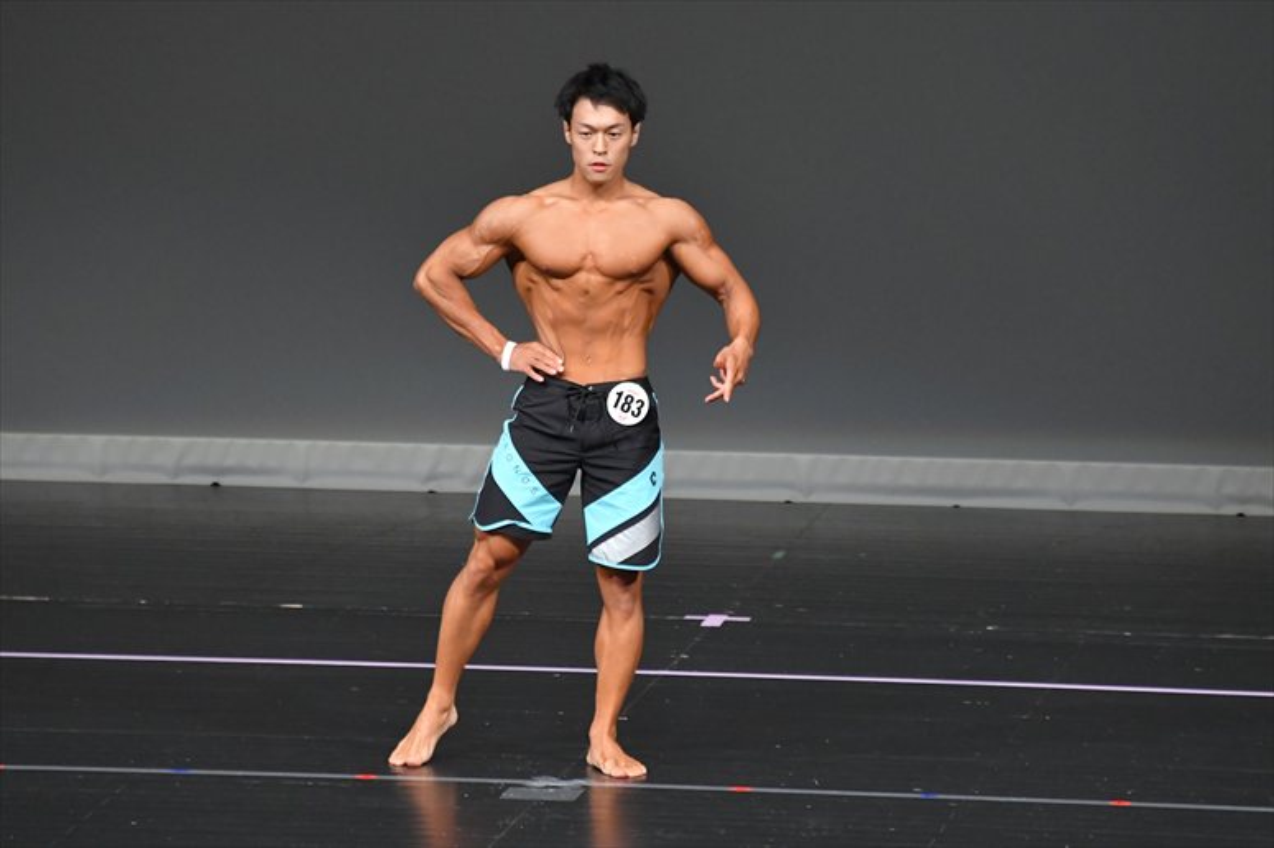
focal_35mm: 375
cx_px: 637
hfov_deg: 5.5
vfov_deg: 3.7
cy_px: 424
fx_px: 13265
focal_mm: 250
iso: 4000
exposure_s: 1/400
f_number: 5.6
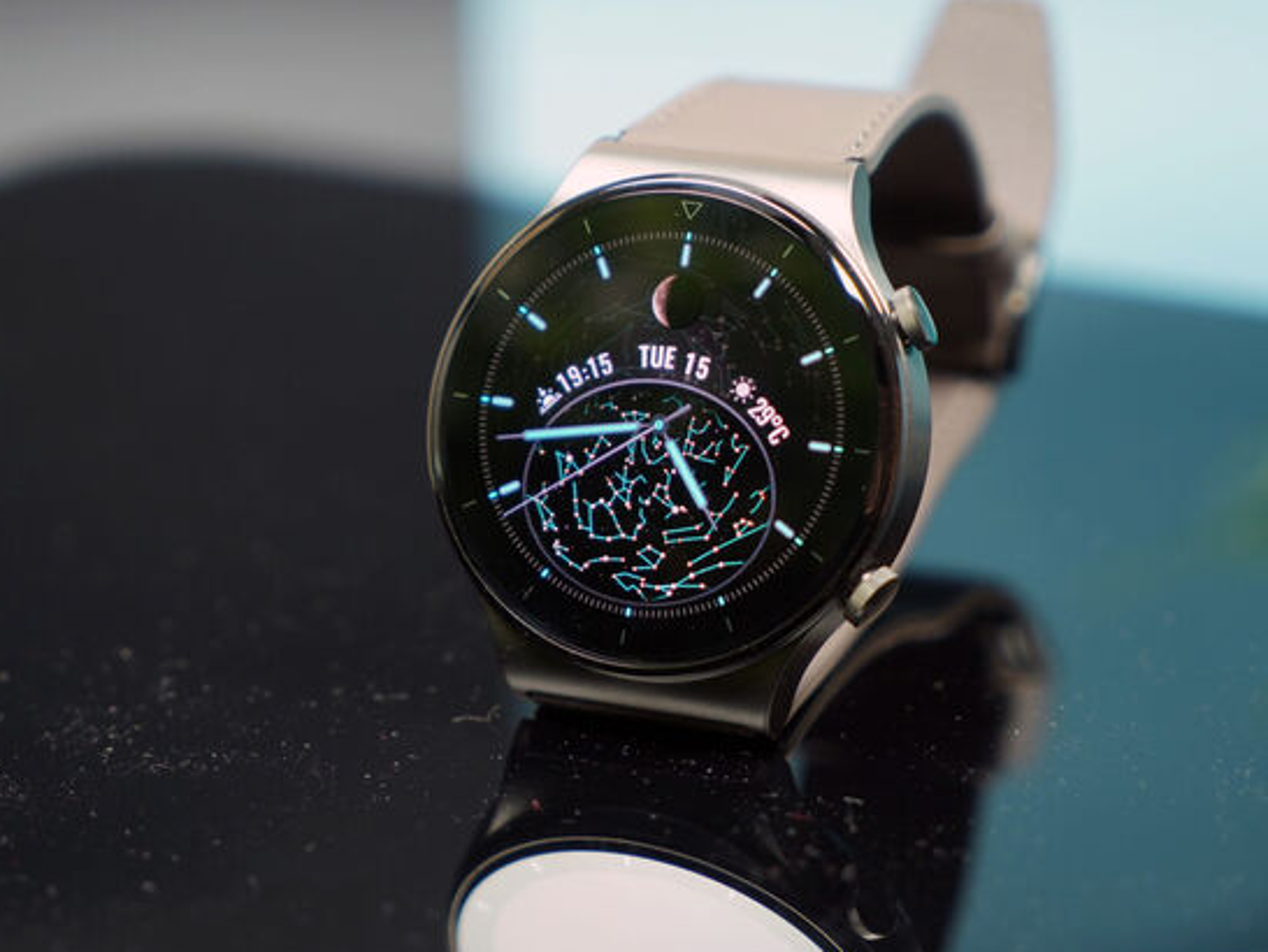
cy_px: 453
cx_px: 557
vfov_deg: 14.5
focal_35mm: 102
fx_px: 3738
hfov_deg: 19.2
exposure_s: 1/60
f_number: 4
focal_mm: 70
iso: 640
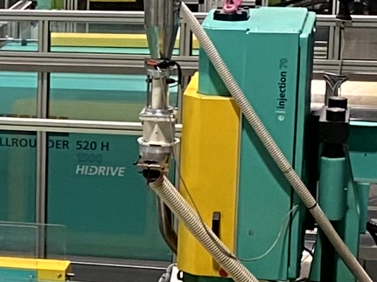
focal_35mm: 178
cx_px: -390
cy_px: 202
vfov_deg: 8.3
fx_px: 1938
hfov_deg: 10.2
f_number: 1.8
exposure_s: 1/50
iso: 125
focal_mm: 4.25
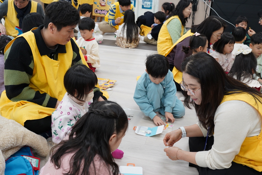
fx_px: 284
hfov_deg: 49.6
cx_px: 131
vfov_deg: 34.2
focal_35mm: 39
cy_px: 88
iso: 2500
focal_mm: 39
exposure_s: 1/60
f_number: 7.1
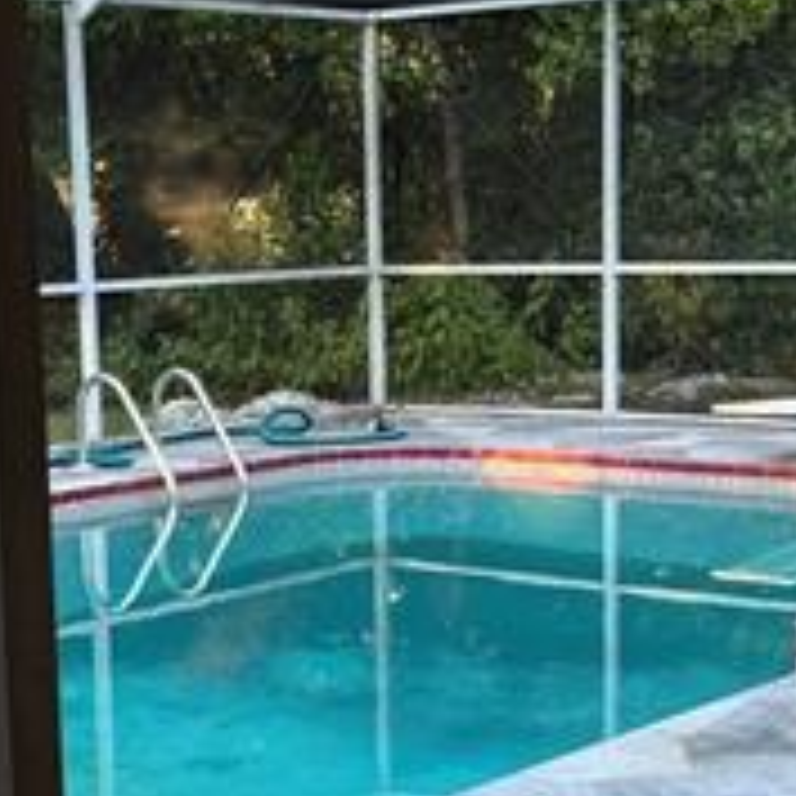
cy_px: 585
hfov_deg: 18.9
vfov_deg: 18.8
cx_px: 409
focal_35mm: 92
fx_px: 2393
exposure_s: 1/60
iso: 100
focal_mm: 6.76
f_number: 1.78
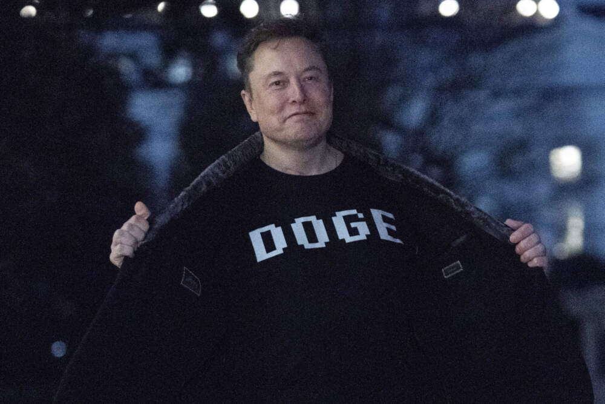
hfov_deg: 19.3
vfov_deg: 12.9
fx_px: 1782
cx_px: 302
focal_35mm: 106
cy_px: 202
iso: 8000
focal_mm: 106
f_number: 3.2
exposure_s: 1/160
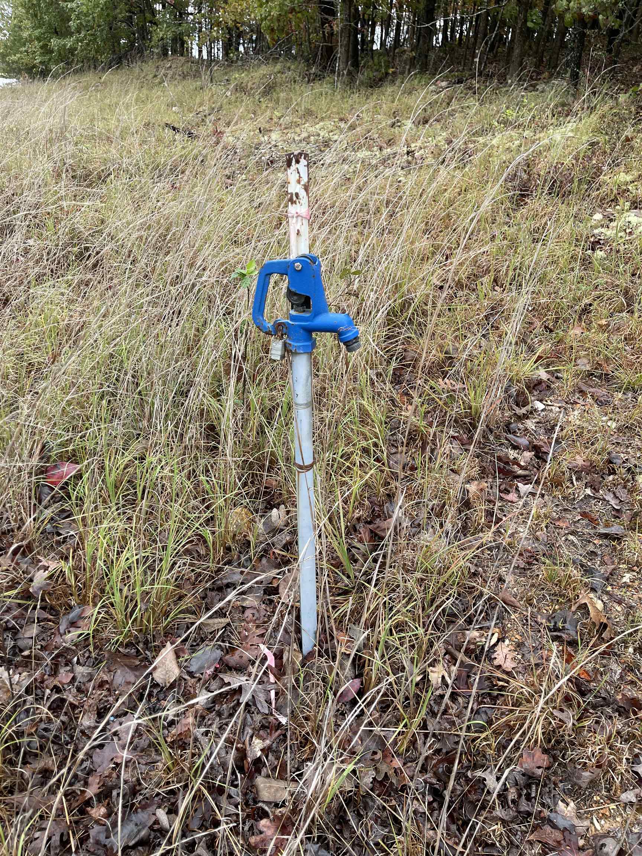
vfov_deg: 69.4
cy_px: 428
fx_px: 618
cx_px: 321
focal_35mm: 25
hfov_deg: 54.9
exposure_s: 1/294
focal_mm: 5.1
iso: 32
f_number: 1.6
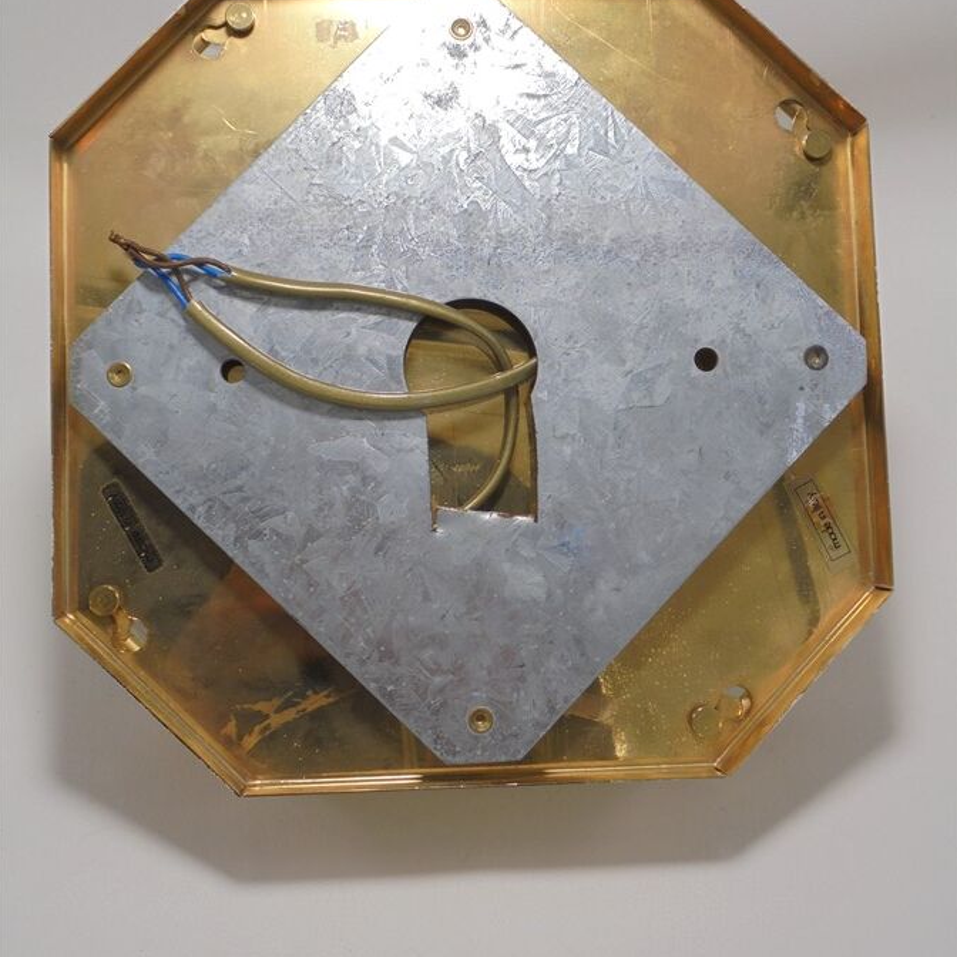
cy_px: 394
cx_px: 479
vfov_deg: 37.4
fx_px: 1408
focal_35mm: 45
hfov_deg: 37.6
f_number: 4.2
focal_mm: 6.9
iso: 100
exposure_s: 1/60
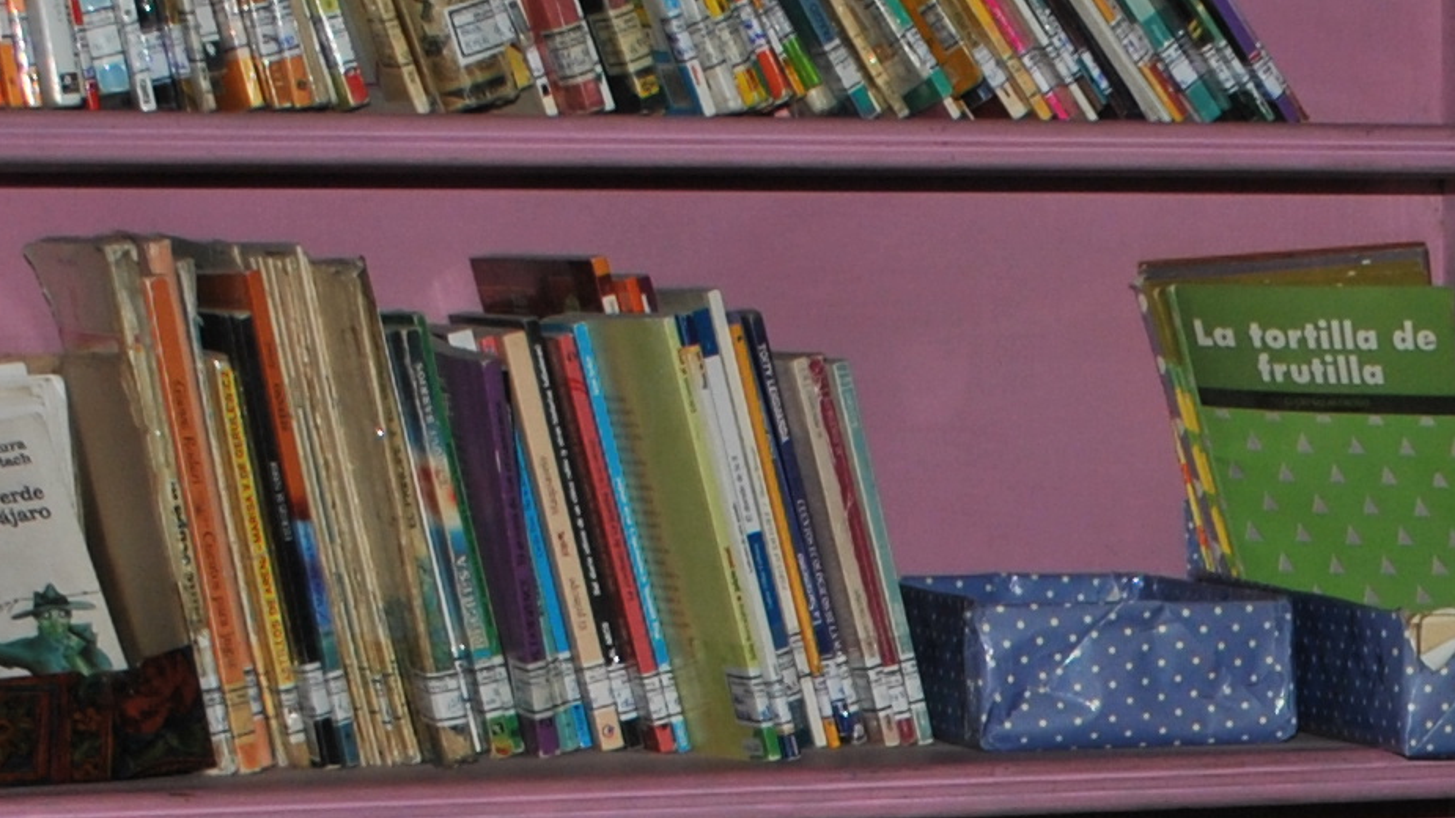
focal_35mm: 158
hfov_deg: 13.3
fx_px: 6095
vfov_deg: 7.5
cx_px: 1682
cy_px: 1422
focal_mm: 24
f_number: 4
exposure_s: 1/60
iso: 100
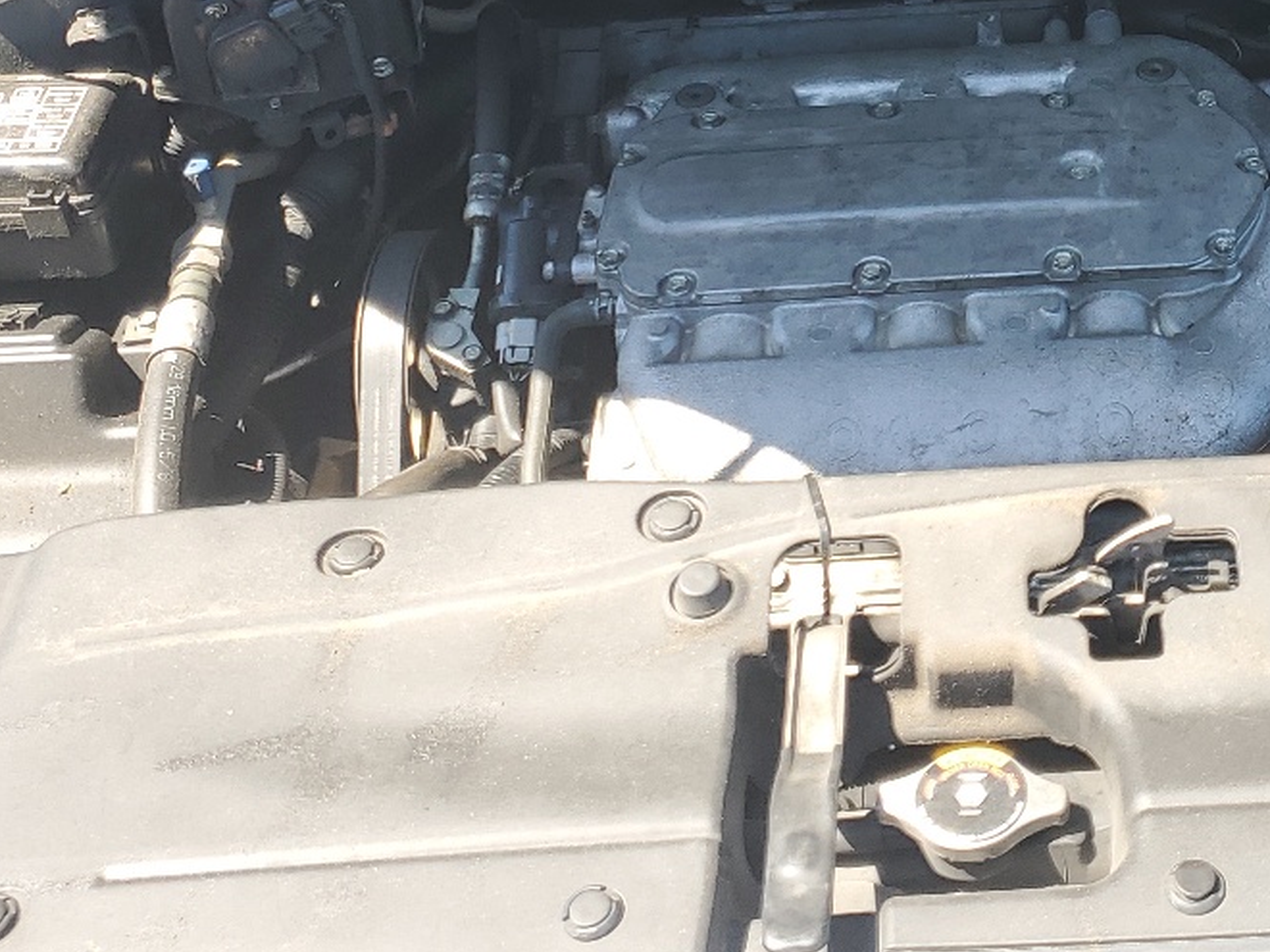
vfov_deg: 22.4
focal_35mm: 63
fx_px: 2311
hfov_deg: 29.6
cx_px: 1122
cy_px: -8
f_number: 1.5
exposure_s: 1/417
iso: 50
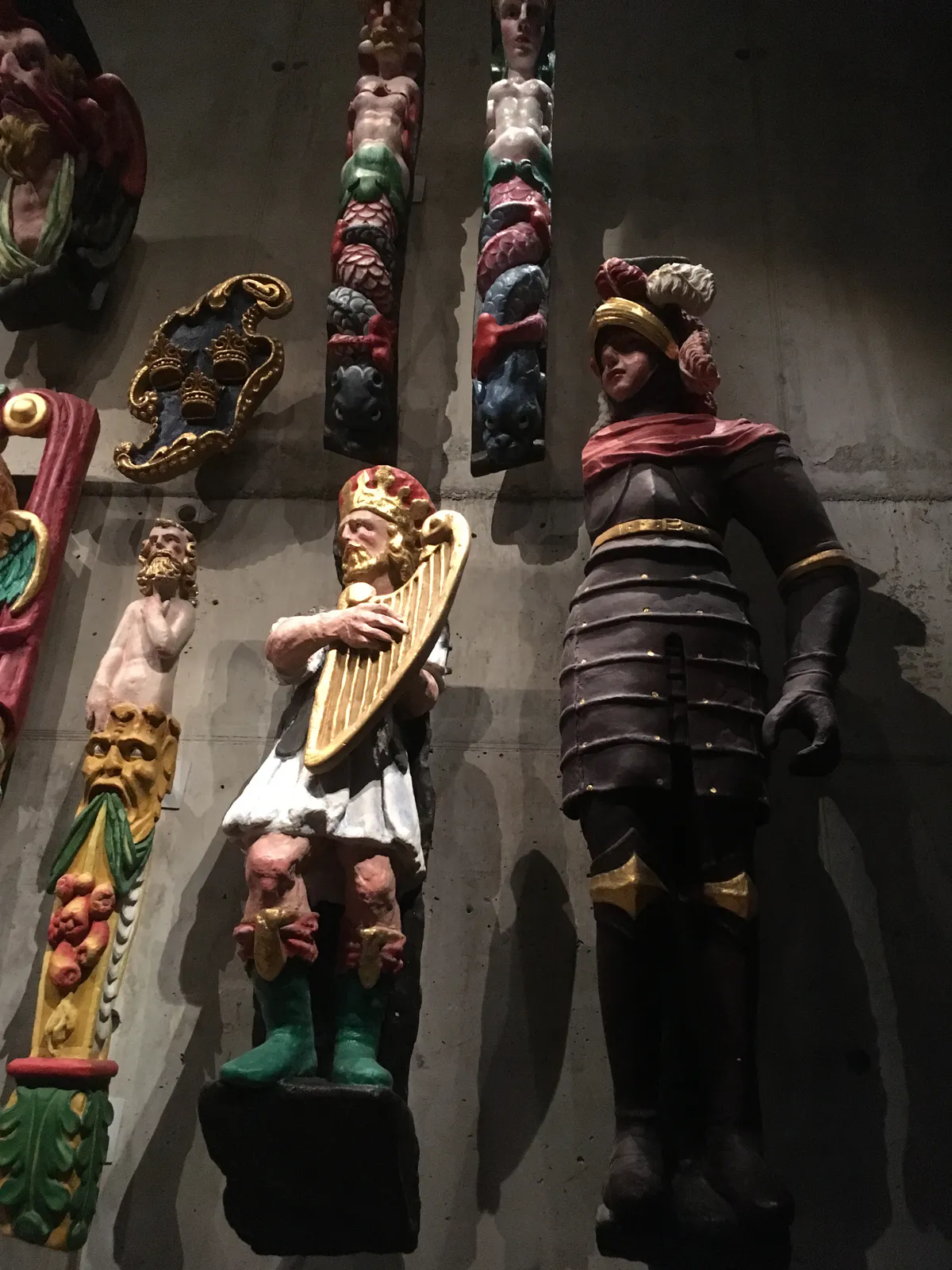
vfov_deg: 61.7
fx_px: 1063
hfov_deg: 48.2
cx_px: 476
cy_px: 635
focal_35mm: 29
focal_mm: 4.15
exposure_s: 1/17
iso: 320
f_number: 2.2
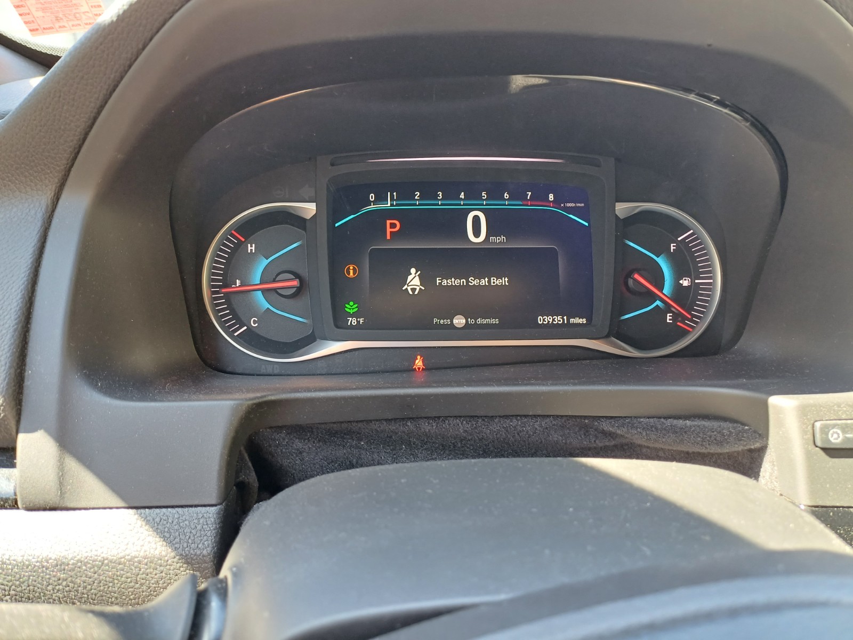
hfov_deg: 69.4
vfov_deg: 54.9
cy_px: 320
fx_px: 616
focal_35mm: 25
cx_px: 426
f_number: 1.8
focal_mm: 4.65
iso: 200
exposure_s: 1/60
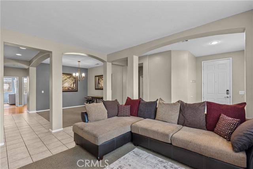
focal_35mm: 16
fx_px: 112
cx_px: 126
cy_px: 84
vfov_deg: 73.8
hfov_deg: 96.7
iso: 2000
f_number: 8
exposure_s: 1/6
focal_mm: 16
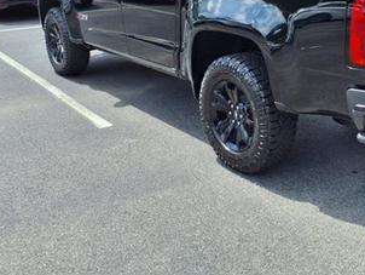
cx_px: 276
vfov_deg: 31.2
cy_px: 47
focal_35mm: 45
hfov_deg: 40.8
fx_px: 475
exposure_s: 1/1250
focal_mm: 3.58
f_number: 1.9
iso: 40
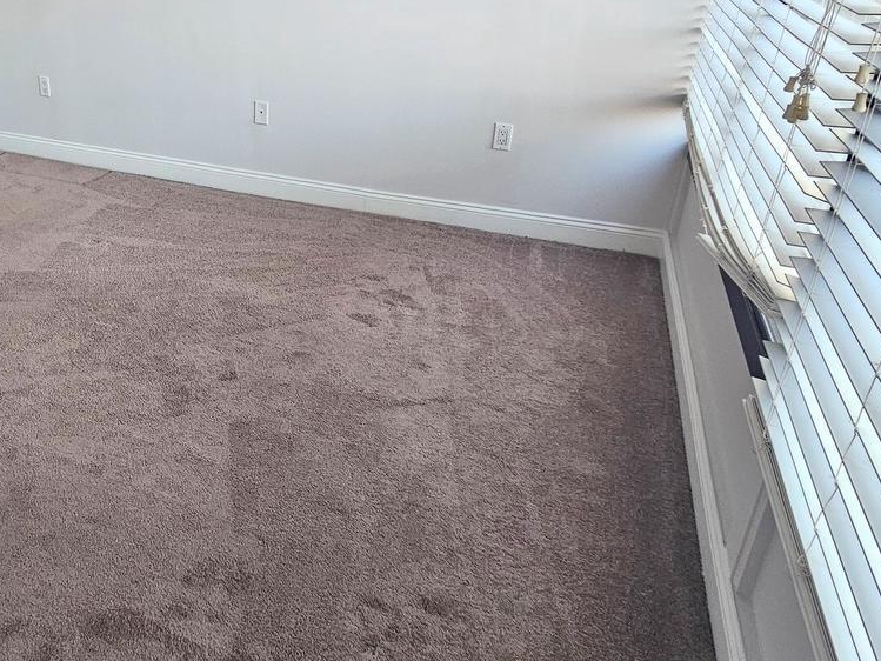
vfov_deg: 52.8
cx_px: 229
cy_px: 176
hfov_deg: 65.5
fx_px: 636
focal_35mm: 25
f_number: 2.2
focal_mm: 2.2
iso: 80
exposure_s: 1/60
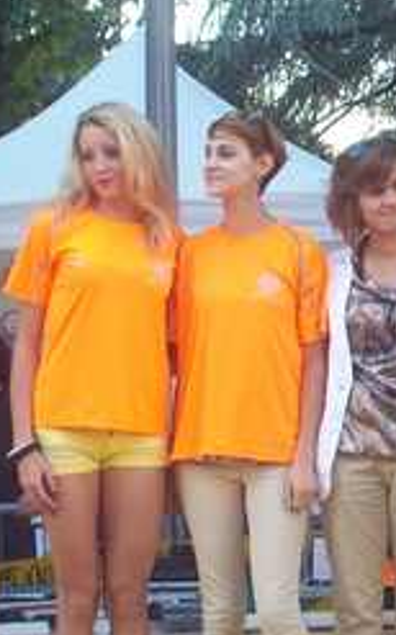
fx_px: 2543
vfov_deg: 14.2
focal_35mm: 147
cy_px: 270
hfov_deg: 8.7
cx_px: 617
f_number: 3.9
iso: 160
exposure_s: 1/60
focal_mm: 10.1
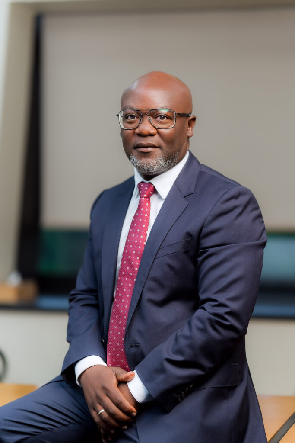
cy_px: 222
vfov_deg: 23.9
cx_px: 148
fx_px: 1044
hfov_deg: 16.1
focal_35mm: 85
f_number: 1.4
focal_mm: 85
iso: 80
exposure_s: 1/500
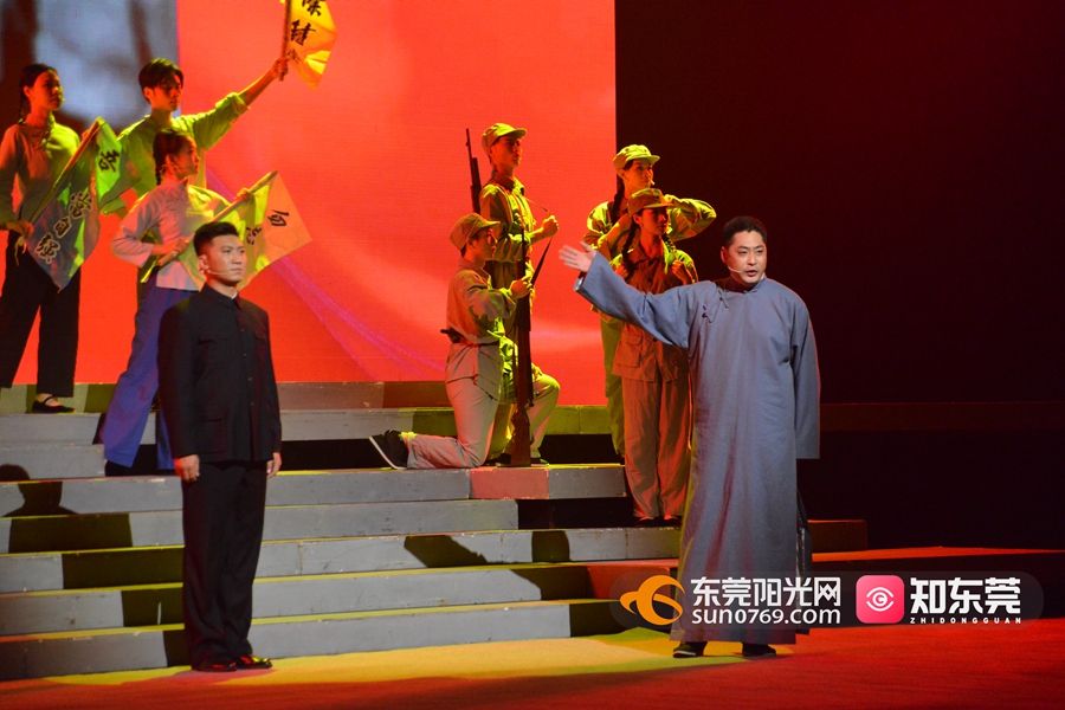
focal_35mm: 122
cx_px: 532
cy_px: 355
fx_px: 3609
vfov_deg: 11.2
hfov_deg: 16.8
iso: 6400
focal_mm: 122
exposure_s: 1/160
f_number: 5.6
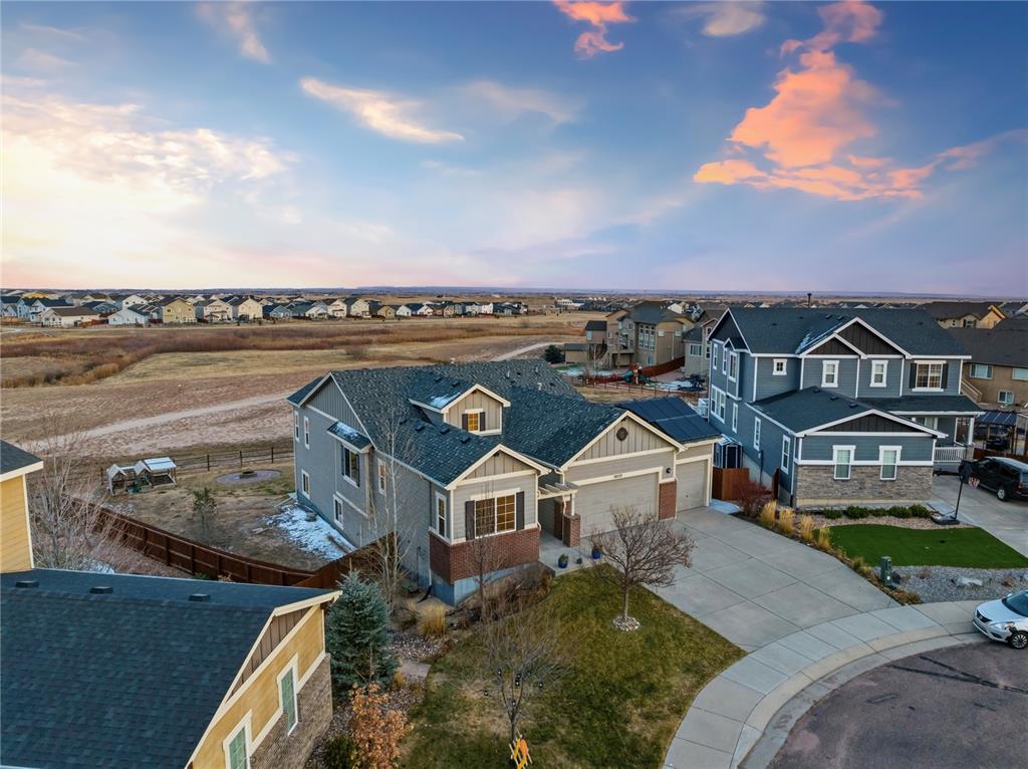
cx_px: 514
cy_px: 384
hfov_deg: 71.6
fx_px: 712
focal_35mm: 24
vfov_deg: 56.7
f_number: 10
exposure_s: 1/15
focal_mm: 12.3
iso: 150
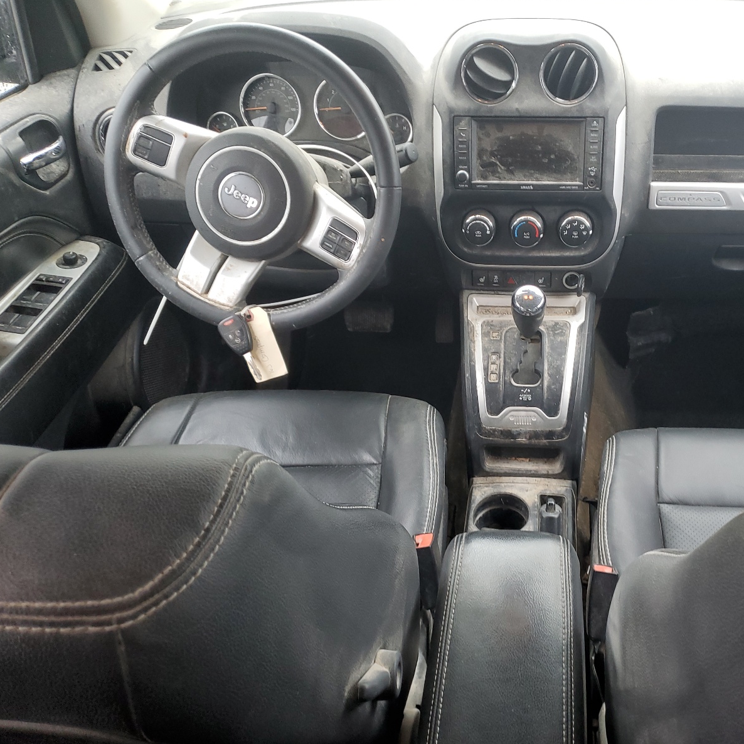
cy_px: 373
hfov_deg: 51.7
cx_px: 484
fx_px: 754
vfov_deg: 52.5
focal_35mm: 31
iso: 61
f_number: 1.5
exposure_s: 1/60.2
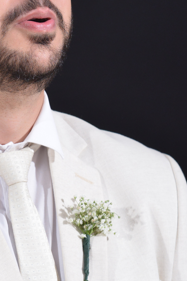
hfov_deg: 5.1
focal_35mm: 268
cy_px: 61
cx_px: -21
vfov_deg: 7.7
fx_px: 2087
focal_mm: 120
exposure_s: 1/160
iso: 1600
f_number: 7.1
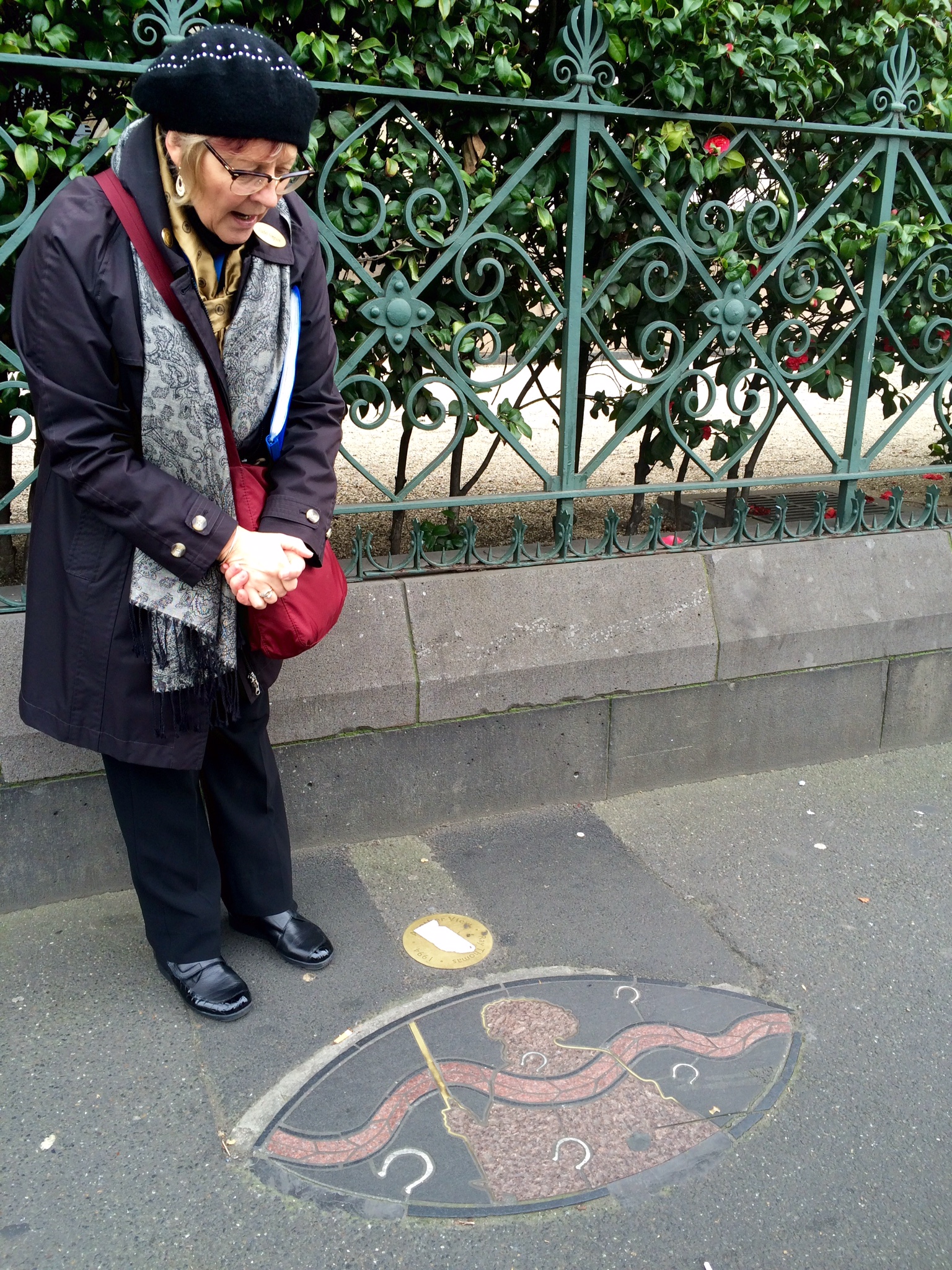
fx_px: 1063
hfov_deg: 48.2
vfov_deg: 61.7
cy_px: 635
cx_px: 476
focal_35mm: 29
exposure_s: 1/120
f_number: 2.2
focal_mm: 4.15
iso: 40
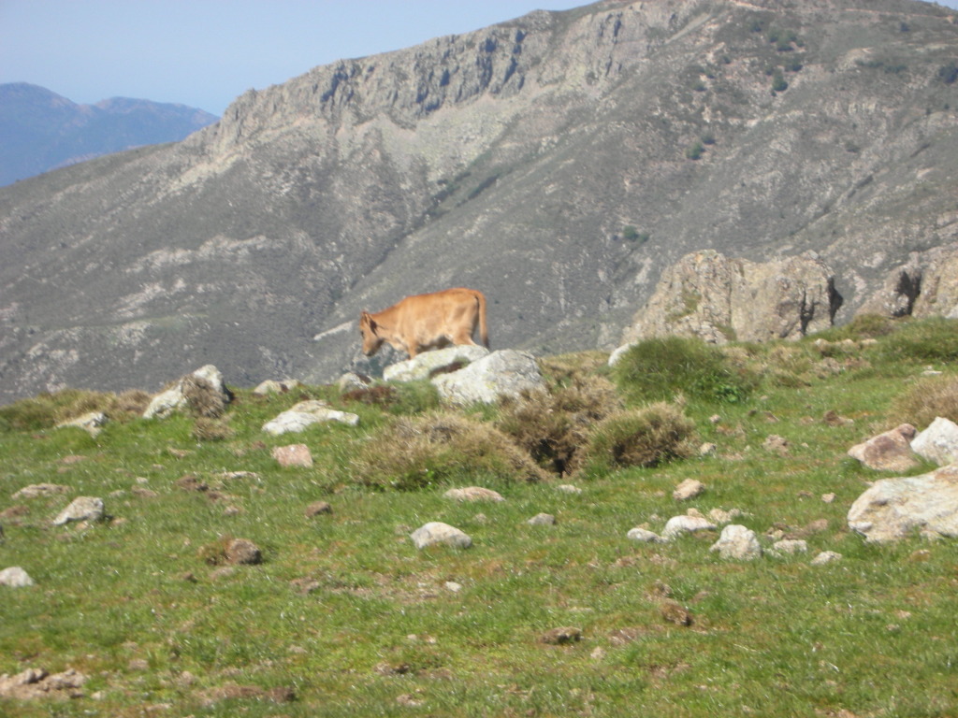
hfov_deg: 18.7
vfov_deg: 14.1
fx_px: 2906
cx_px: 479
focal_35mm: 105
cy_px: 359
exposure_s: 1/180
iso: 50
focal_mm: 17.4
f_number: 5.4
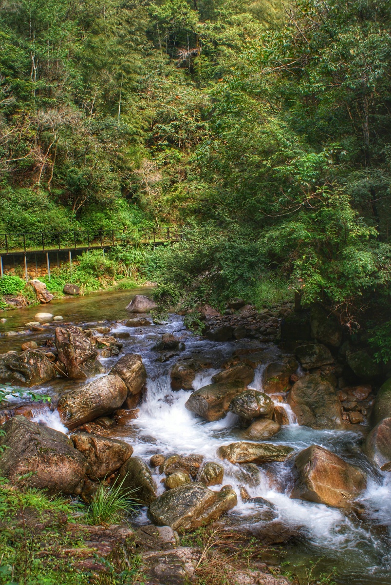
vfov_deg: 49.5
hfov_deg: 34.3
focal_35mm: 39
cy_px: 292
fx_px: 634
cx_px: 196
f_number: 6.3
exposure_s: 1/80
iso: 100
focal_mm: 26
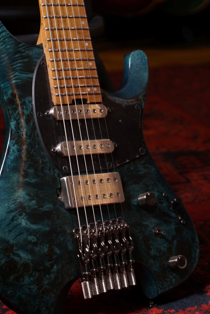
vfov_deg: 15.3
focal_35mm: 134
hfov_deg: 10.2
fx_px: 1173
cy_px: 135
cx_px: 69
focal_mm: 60
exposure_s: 1/20
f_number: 5
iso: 100
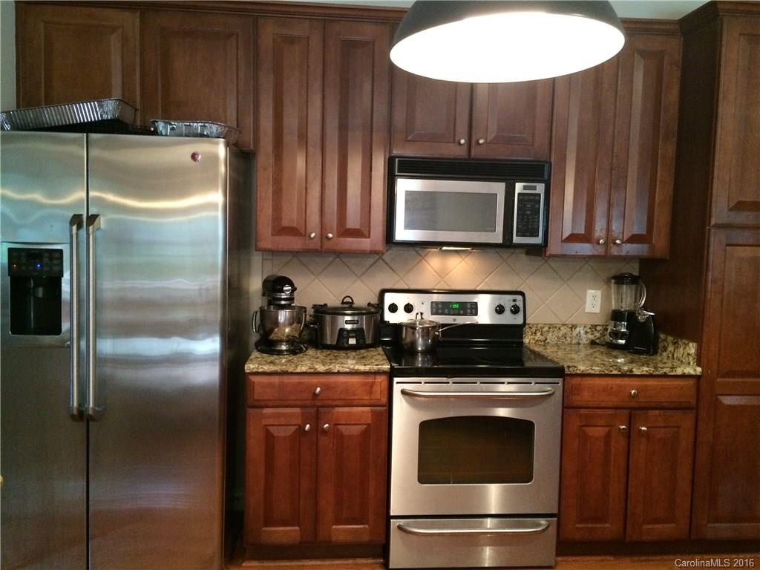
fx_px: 637
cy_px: 285
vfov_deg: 48.2
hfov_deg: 61.7
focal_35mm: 29
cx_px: 380
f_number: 2.2
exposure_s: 1/20
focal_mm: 4.15
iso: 320
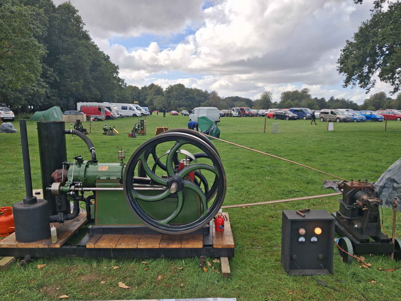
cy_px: 150
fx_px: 313
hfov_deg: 65.3
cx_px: 200
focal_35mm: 27
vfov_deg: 51.4
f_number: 1.8
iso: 20
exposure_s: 1/504
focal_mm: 4
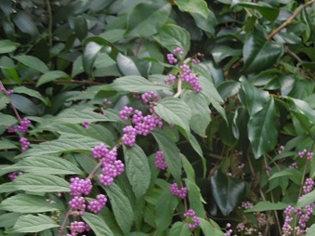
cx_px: 374
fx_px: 1337
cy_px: 256
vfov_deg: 10.0
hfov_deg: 13.1
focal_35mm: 147
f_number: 4.2
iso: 100
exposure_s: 1/100
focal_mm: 9.8
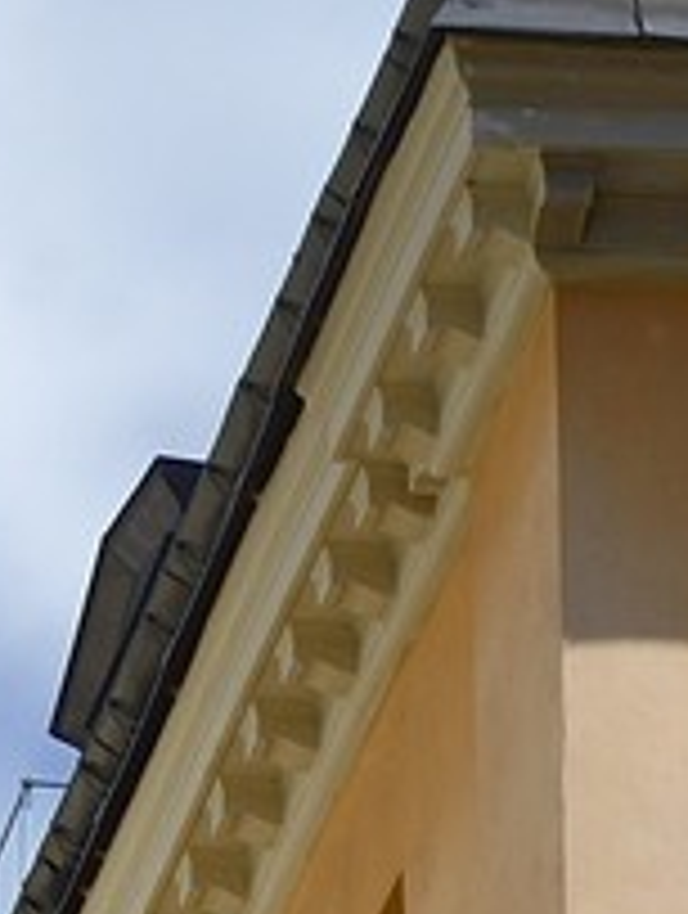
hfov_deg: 5.7
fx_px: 6789
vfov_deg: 7.0
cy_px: 2620
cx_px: -544
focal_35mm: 257
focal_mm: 34
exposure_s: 1/400
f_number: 8
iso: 100
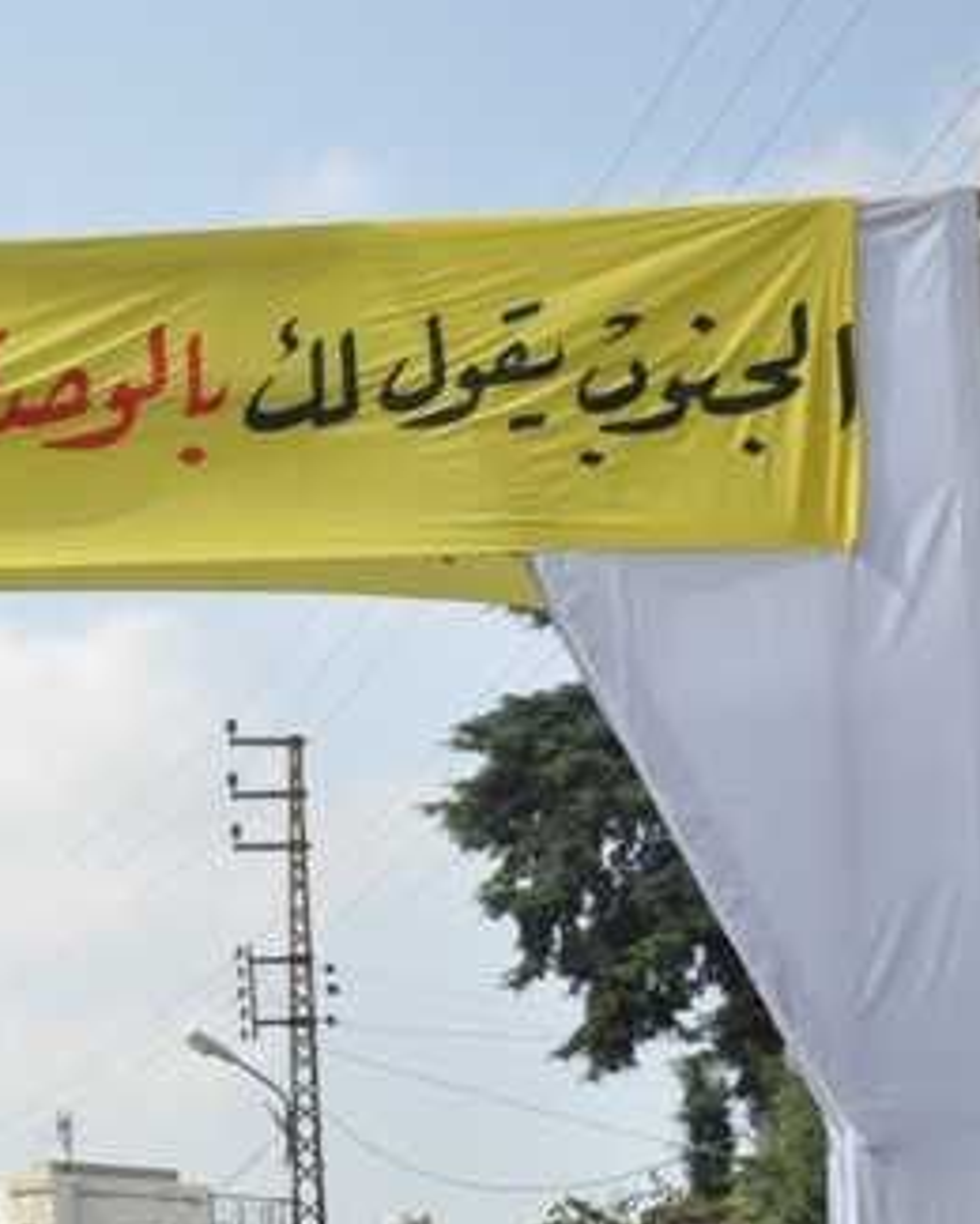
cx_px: -215
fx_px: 4392
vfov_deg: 15.9
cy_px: 665
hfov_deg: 12.4
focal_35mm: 121
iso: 1250
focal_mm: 35
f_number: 7.1
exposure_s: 1/4000
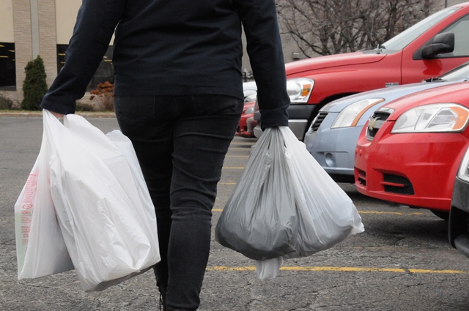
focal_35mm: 78
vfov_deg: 17.4
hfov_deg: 26.0
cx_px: 234
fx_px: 1015
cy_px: 156
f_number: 14
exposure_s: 1/640
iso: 3200
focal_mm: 52
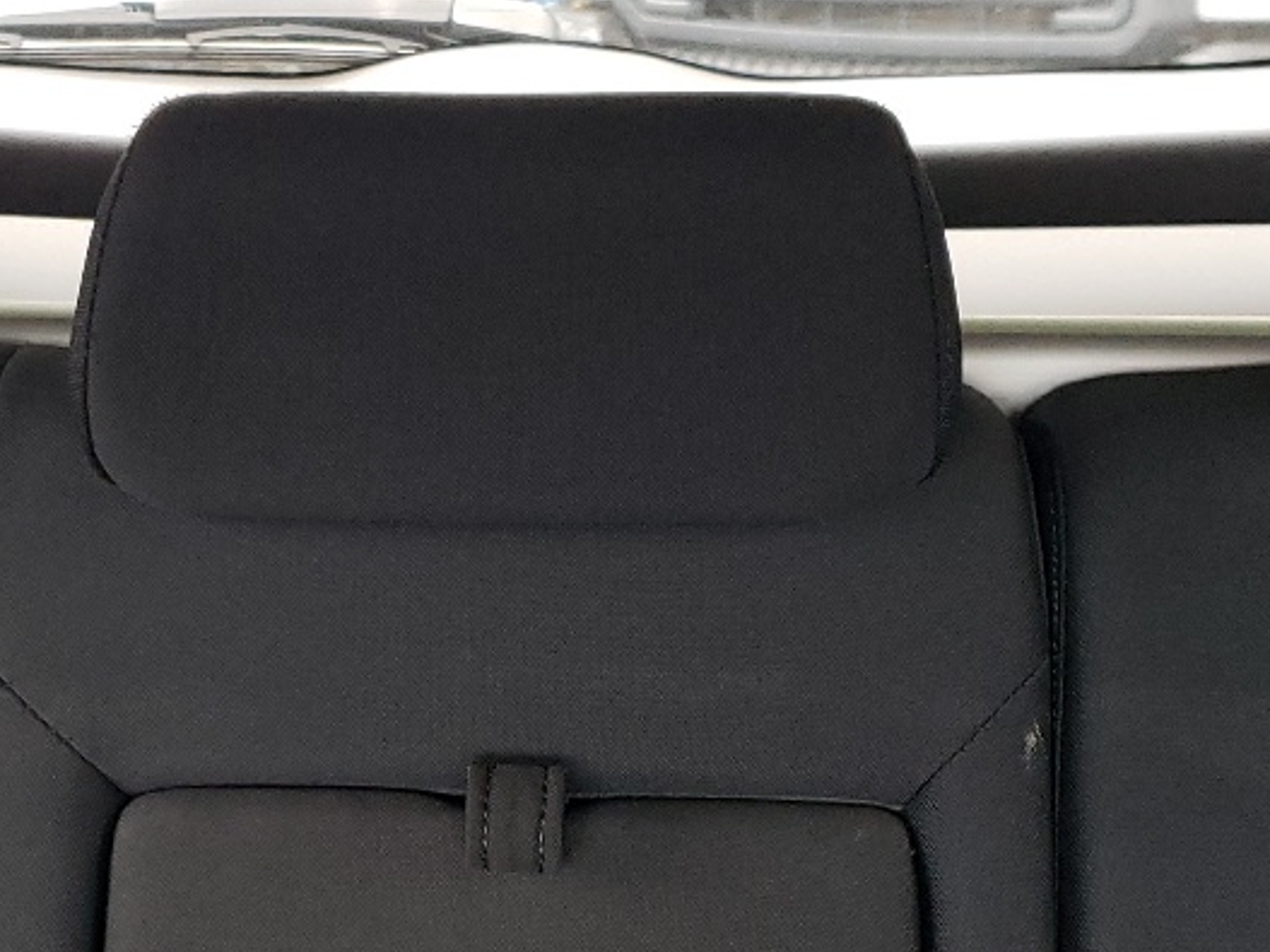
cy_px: 733
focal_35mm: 79
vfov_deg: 18.5
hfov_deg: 24.7
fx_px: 2898
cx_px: 525
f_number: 1.5
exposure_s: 1/60.2
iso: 169
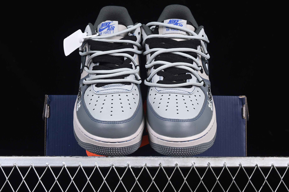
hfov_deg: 27.0
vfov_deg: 18.2
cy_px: 96
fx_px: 602
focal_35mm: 75
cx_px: 144
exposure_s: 1/80
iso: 160
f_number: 7.1
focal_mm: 50
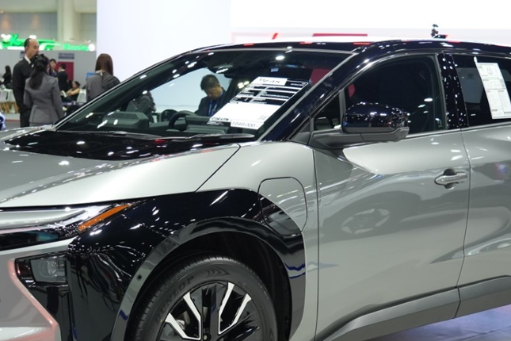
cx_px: 215
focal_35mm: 67
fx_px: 951
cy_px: 226
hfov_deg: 30.0
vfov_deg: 20.2
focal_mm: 36
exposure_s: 1/160
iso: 800
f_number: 4
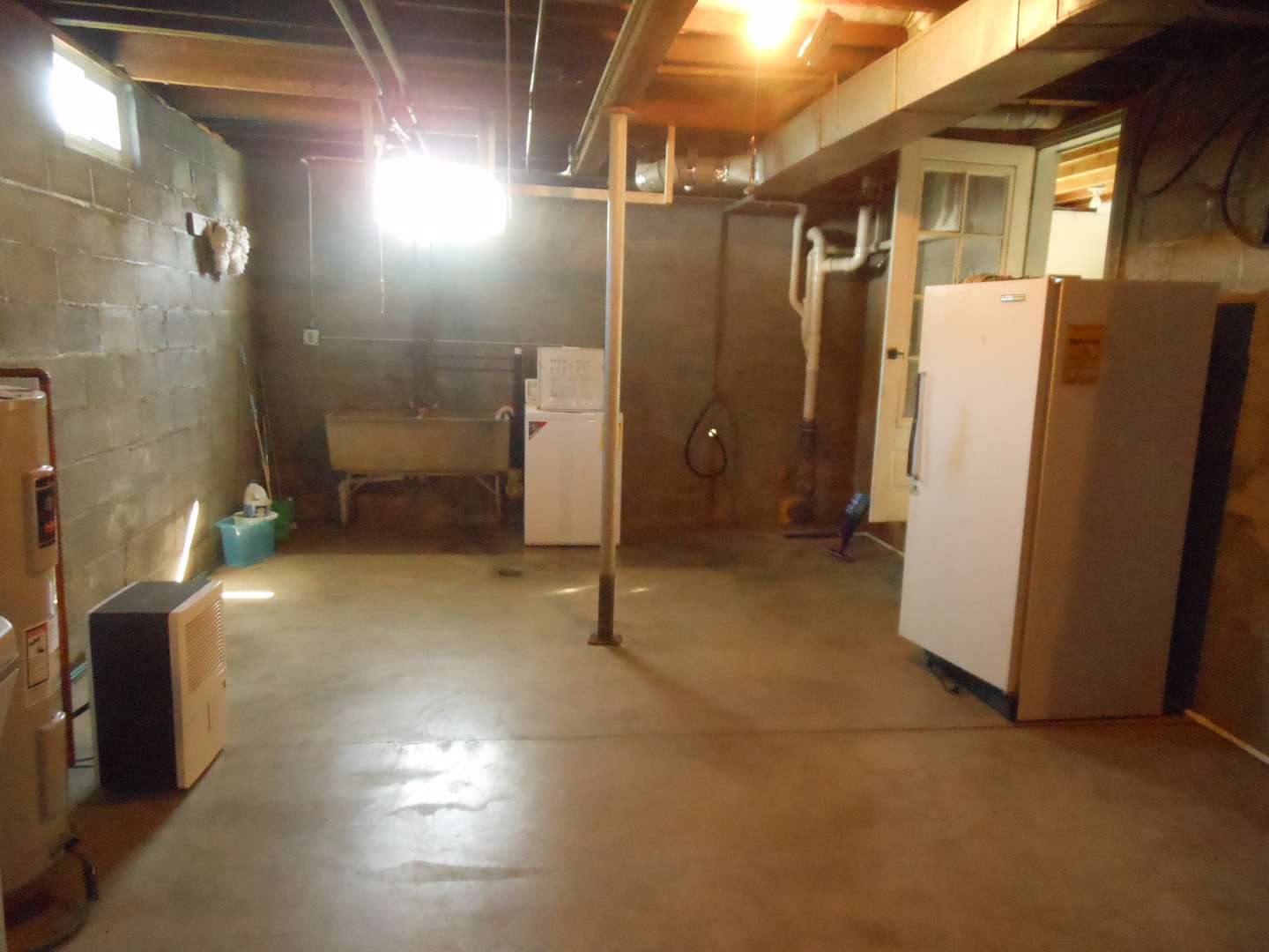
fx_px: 916
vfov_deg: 54.9
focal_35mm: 25
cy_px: 476
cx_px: 634
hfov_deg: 69.4
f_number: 3.2
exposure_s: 1/25
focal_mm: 4.5
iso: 1000
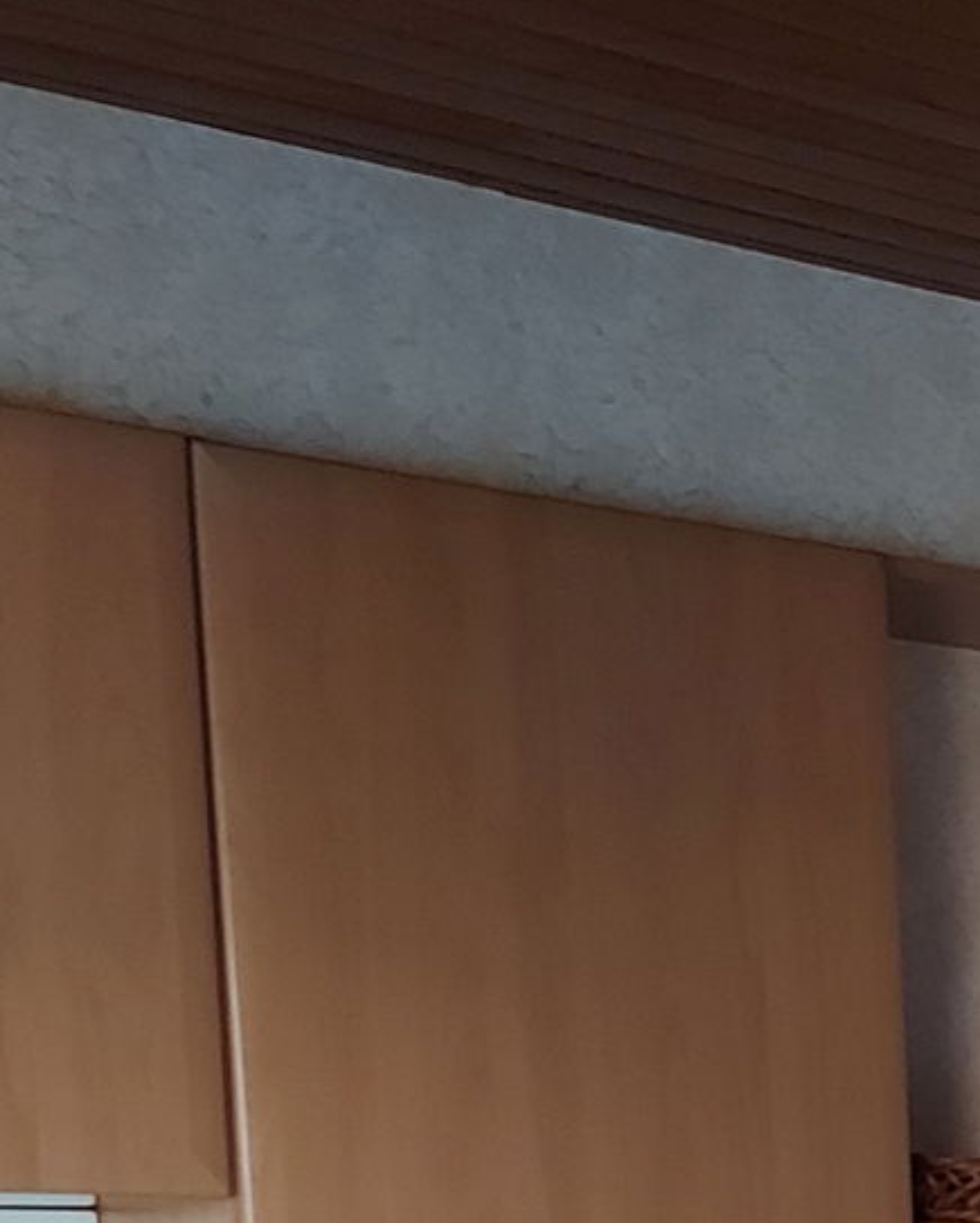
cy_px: 1774
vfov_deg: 18.6
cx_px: 1784
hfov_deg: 14.6
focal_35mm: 92
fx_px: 3333
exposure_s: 1/50
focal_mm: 5.23
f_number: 1.8
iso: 250
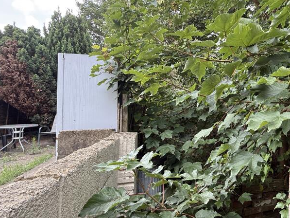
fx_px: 201
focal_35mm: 24
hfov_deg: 67.6
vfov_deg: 56.8
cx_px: 213
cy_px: 101
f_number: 2.2
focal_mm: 2.22
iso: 50
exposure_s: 1/100
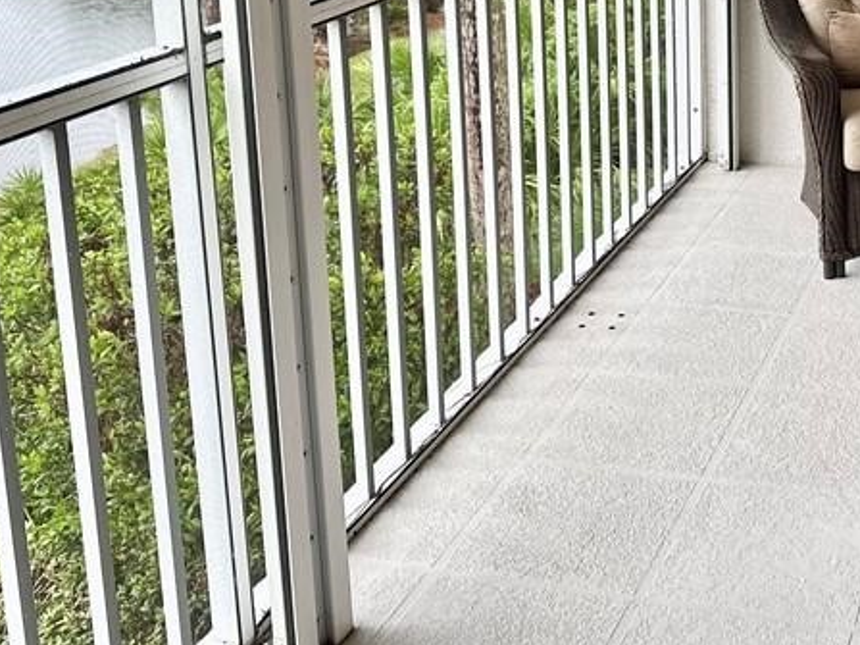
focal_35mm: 55
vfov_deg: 25.1
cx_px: 791
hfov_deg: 33.0
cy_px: -25
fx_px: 1366
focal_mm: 6.86
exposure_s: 1/120
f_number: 1.78
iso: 80
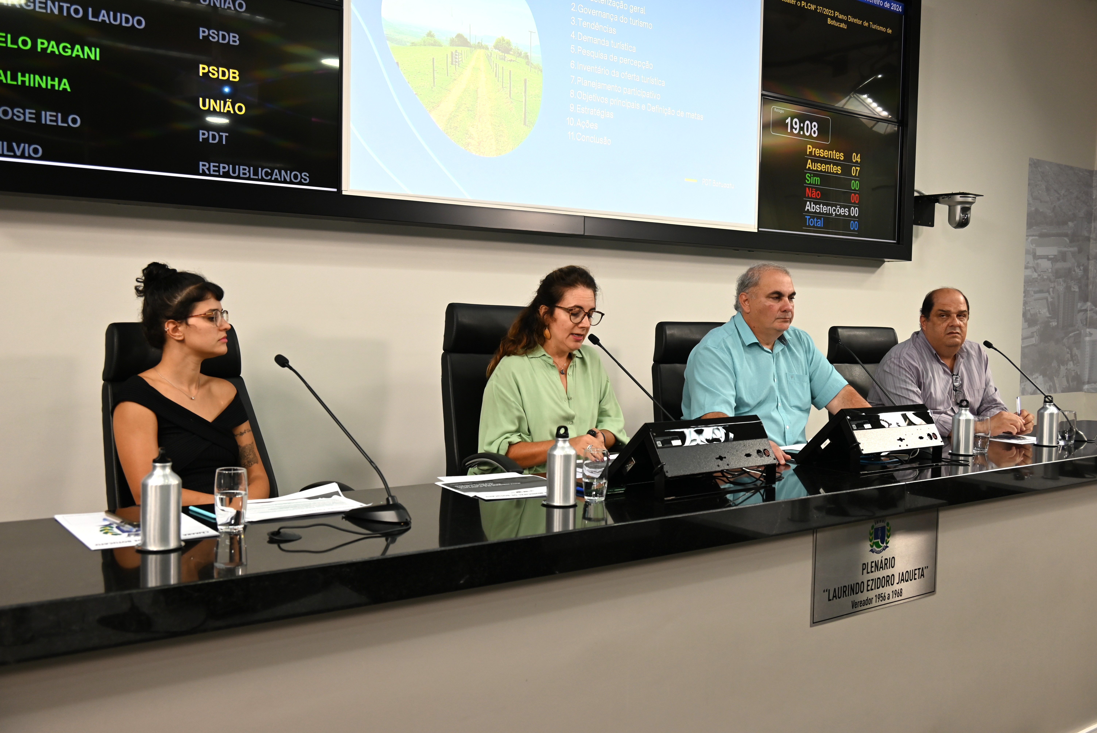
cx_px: 548
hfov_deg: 56.5
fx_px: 1021
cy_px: 366
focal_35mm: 34
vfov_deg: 39.5
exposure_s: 1/125
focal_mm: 33.5
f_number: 4.8
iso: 640
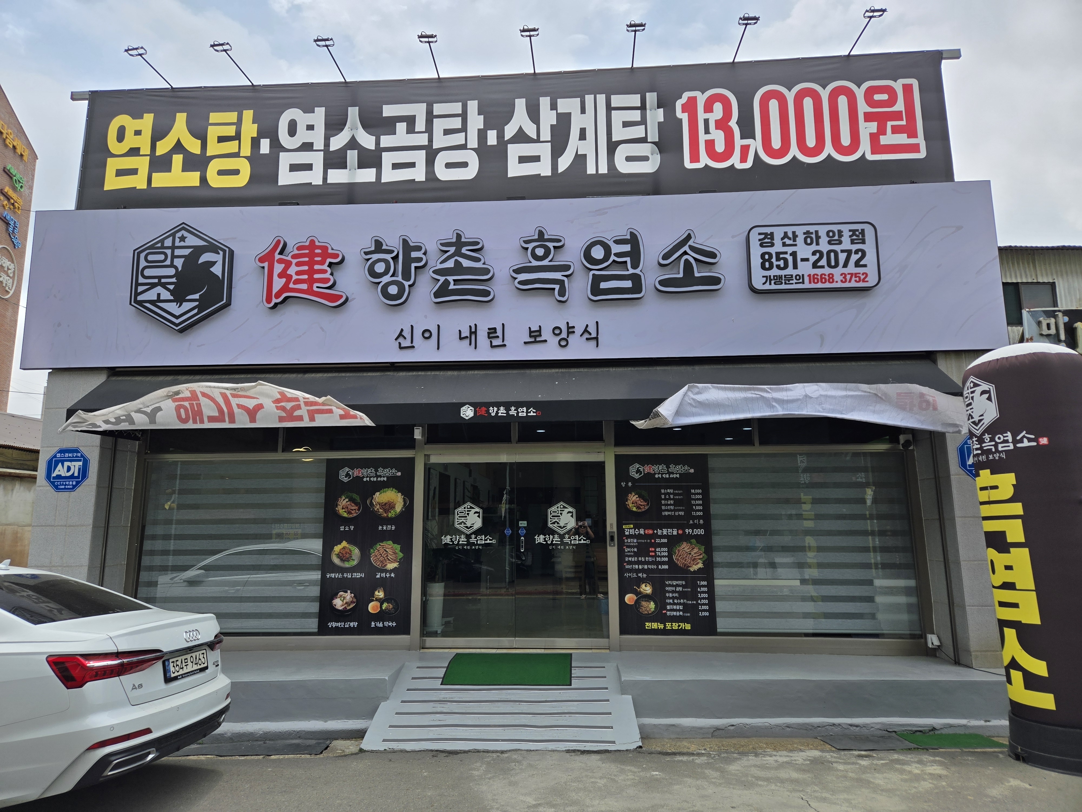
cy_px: 406
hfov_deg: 73.9
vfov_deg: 58.9
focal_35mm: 23
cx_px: 541
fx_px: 719
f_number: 1.8
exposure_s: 1/2921
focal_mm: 5.4
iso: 25
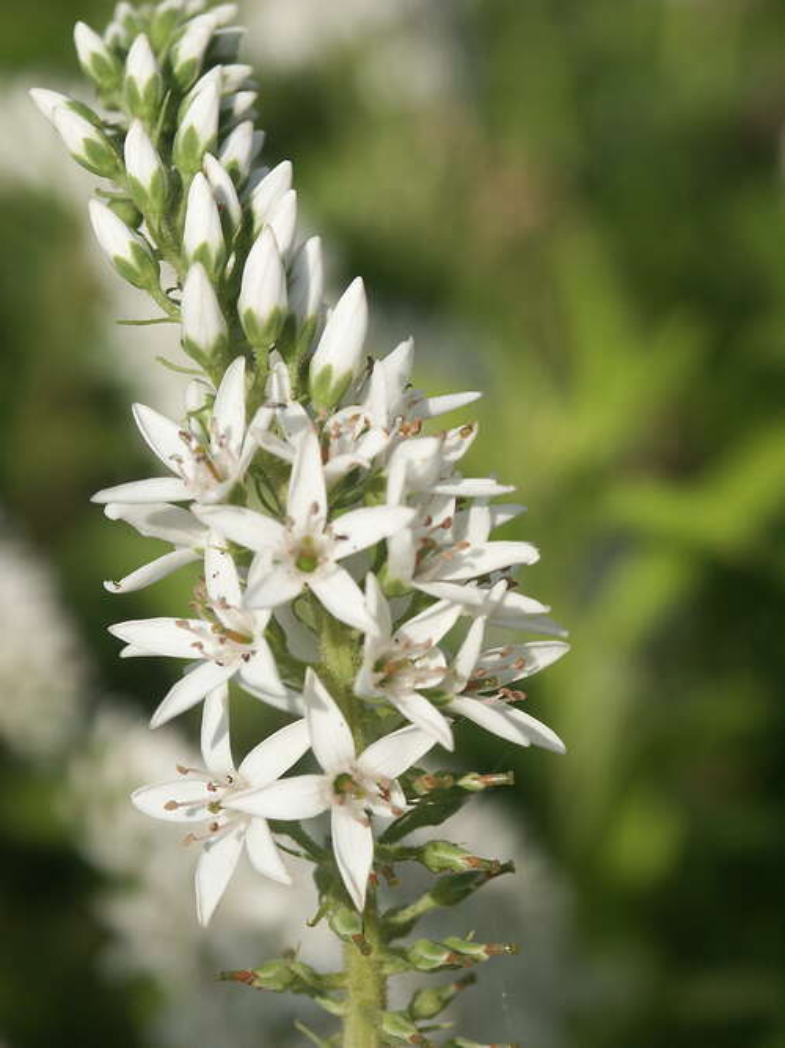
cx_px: 392
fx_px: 6019
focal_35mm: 199
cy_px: 524
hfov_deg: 7.5
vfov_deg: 9.9
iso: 100
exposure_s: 1/1500
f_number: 4.5
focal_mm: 50.48
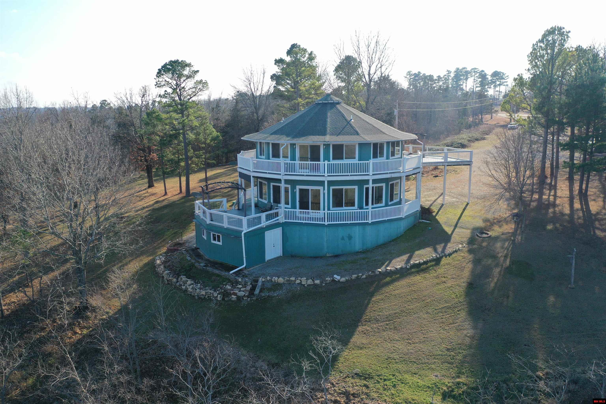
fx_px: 471
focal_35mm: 28
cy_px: 202
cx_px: 303
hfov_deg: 65.5
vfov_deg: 46.4
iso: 100
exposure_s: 1/40
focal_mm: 10.26
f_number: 3.2
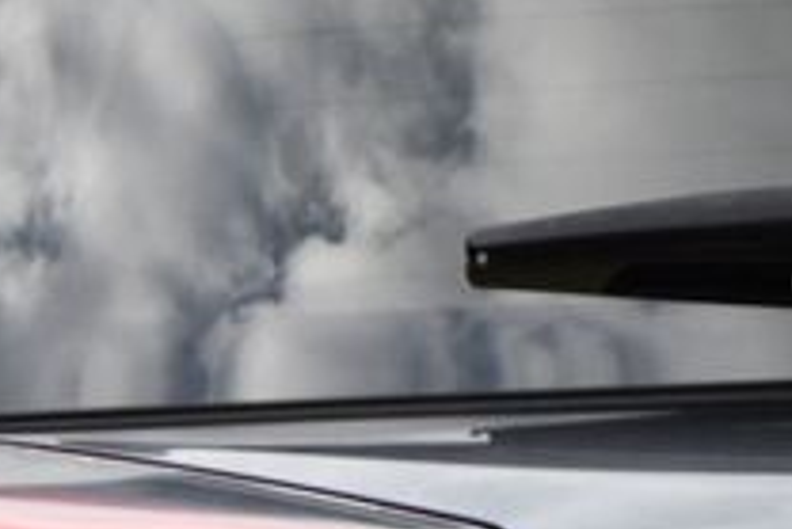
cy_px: 586
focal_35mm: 738
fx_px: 16247
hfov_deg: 2.8
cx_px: -305
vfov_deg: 1.9
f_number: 5
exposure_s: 1/500
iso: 640
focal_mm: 160
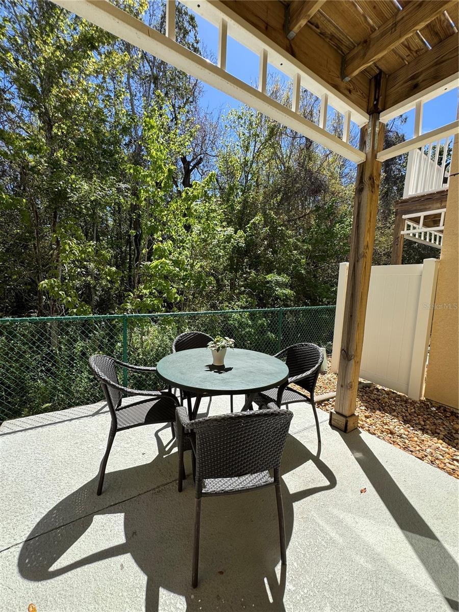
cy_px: 306
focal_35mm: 14
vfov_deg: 102.1
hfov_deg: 85.7
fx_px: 248
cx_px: 230
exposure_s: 1/968
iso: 50
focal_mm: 2.22
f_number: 2.2
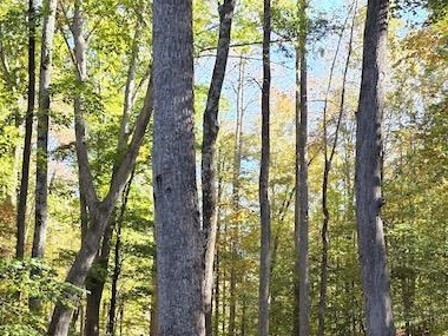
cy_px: 324
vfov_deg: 22.8
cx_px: 220
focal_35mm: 62
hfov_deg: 31.2
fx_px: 802
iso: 50
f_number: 1.7
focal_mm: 6.3
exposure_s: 1/180
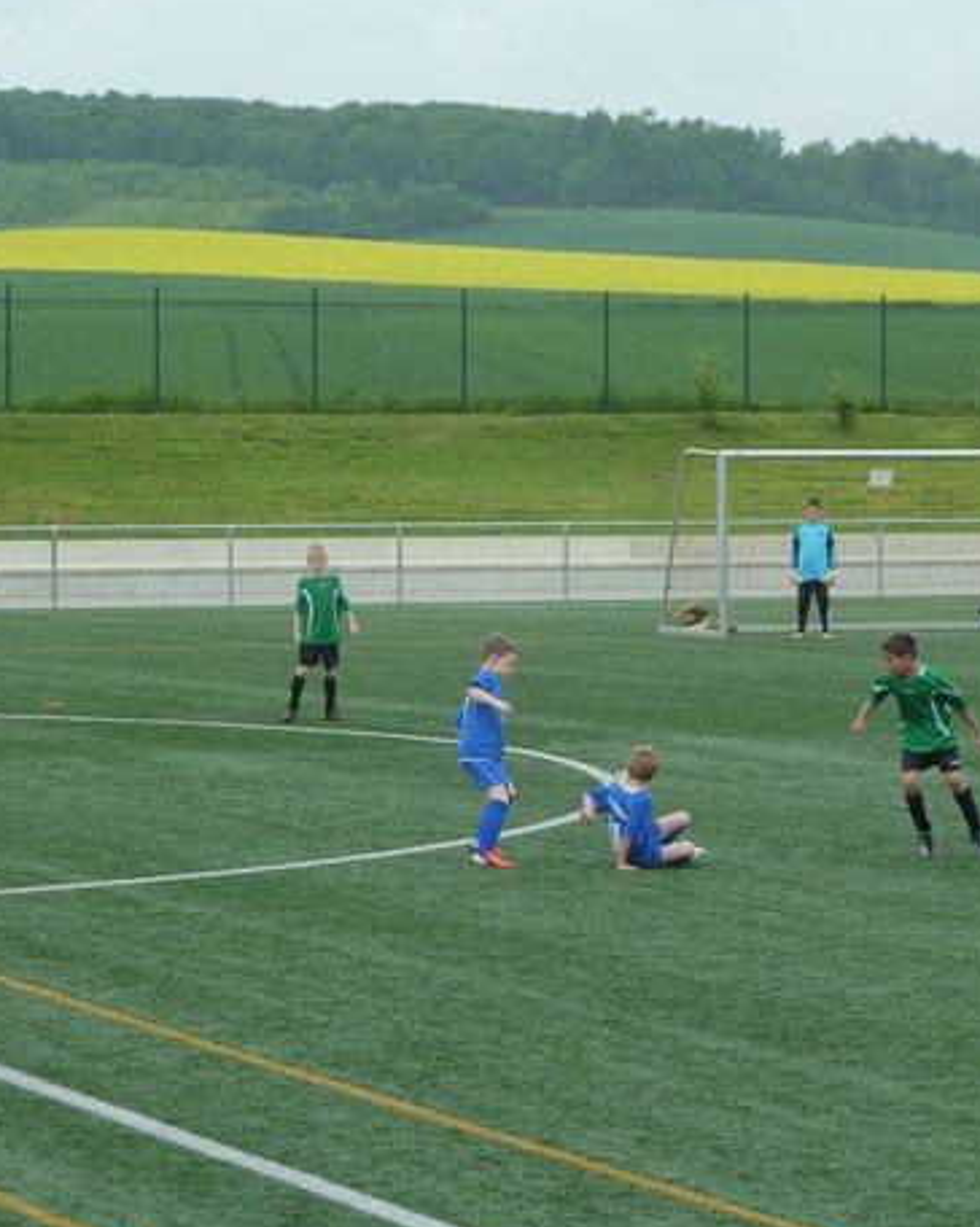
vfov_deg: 13.4
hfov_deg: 10.7
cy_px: 628
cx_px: 538
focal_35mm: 144
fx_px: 5228
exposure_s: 1/200
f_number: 4.3
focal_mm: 15.8
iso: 125
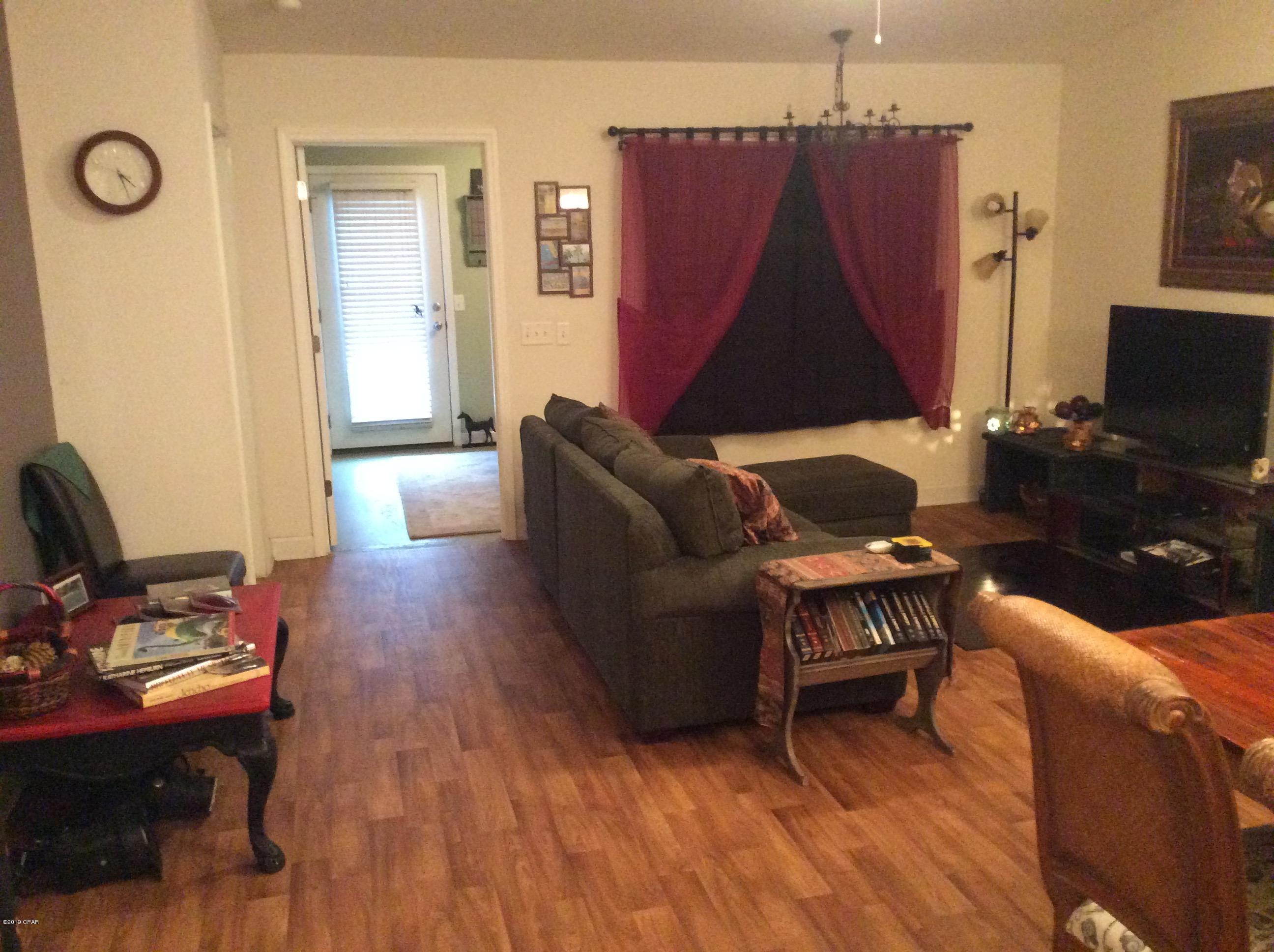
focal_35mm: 32
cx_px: 637
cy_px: 476
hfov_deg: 56.9
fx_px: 1176
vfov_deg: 44.1
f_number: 2.4
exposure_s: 1/15
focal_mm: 3.3
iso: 500
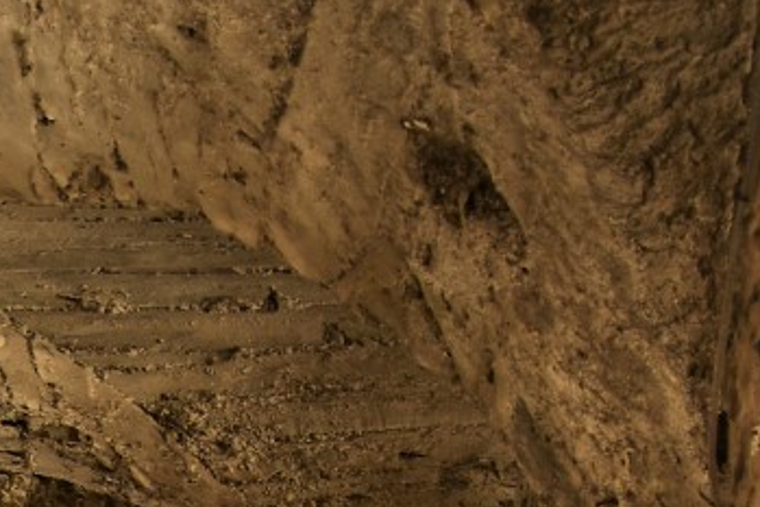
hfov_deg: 11.8
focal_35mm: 167
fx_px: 3527
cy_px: 1027
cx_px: -359
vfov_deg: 7.9
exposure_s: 1/80
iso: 220
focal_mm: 24
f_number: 3.5
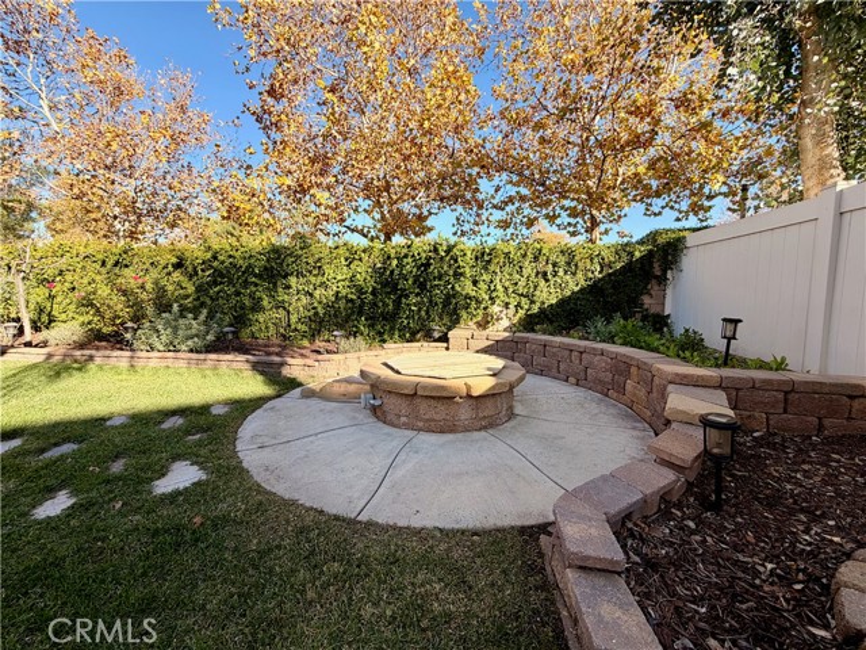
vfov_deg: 85.7
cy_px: 325
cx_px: 433
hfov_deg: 102.1
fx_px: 350
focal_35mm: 14
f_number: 2.2
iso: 40
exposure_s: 1/502
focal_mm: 2.22
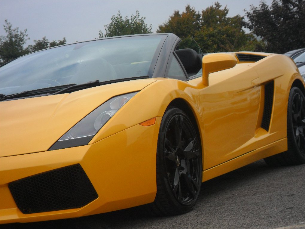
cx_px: 153
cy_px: 114
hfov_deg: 18.0
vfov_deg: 13.6
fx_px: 960
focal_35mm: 109
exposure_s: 1/350
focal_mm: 19.6
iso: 80
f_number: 5
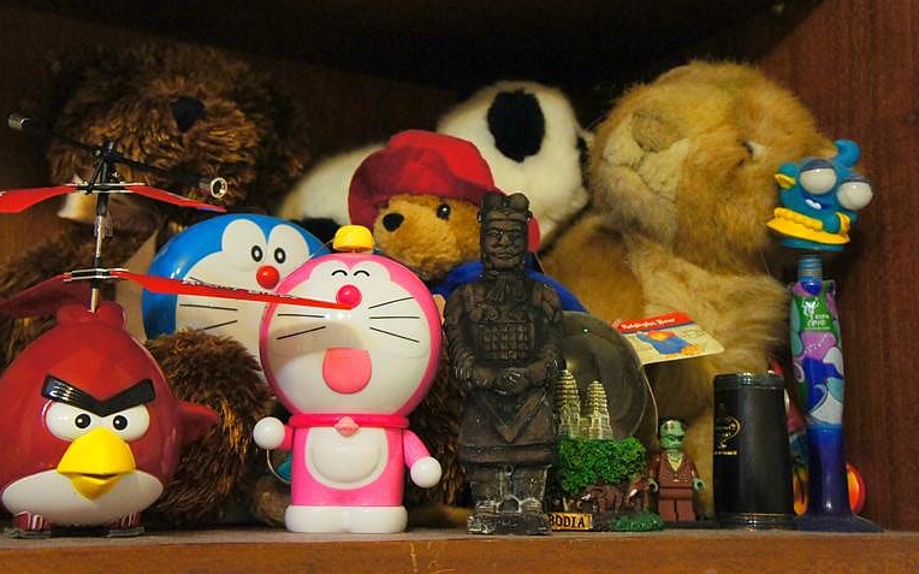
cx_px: 447
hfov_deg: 41.8
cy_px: 255
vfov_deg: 26.8
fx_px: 1202
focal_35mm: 48
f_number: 7.1
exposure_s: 1/25
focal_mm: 30
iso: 3200
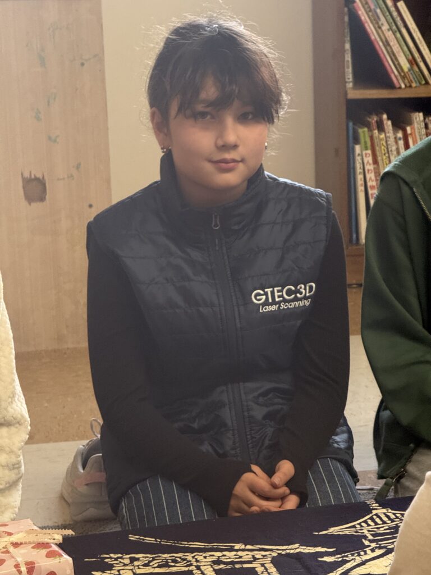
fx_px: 1992
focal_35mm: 120
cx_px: 216
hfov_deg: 12.3
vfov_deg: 16.4
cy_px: 288
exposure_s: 1/60
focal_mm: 15.66
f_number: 2.8
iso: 400
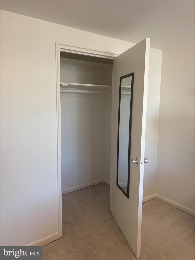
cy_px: 130
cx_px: 98
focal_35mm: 26
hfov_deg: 53.1
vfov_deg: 67.3
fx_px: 195
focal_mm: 5.96
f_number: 1.6
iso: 100
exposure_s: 1/120
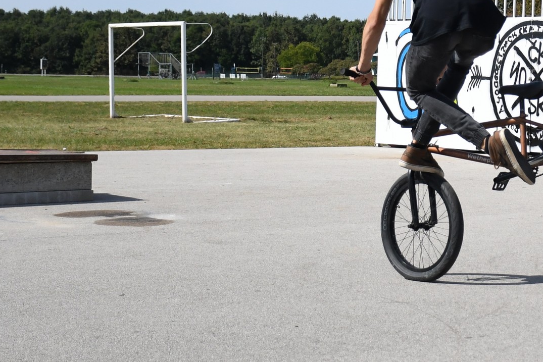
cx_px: 534
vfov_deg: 13.5
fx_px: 1524
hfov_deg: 19.7
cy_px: 92
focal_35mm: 101
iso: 560
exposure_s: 1/8000
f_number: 3.8
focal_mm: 26
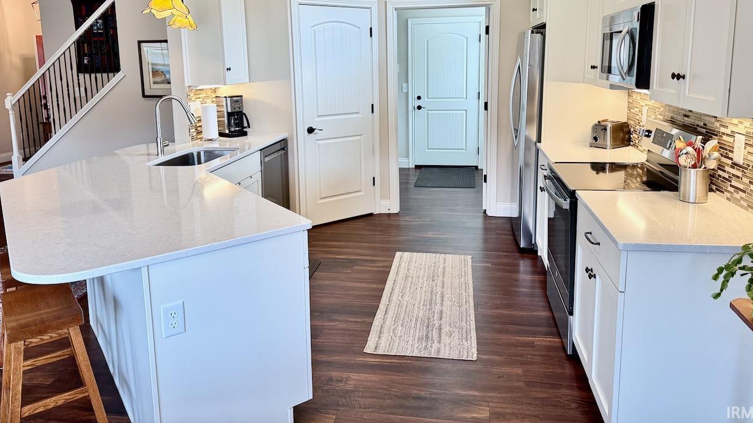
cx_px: 385
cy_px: 134
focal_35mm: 27
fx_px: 539
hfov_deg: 69.9
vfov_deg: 42.2
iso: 200
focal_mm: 6.76
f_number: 1.78
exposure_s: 1/173
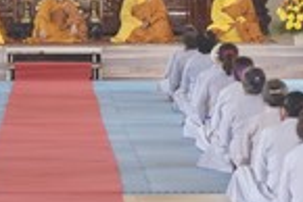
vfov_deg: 4.7
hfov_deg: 7.1
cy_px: 180
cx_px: 56
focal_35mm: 291
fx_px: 2452
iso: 1000
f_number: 2.8
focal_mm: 65
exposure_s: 1/160
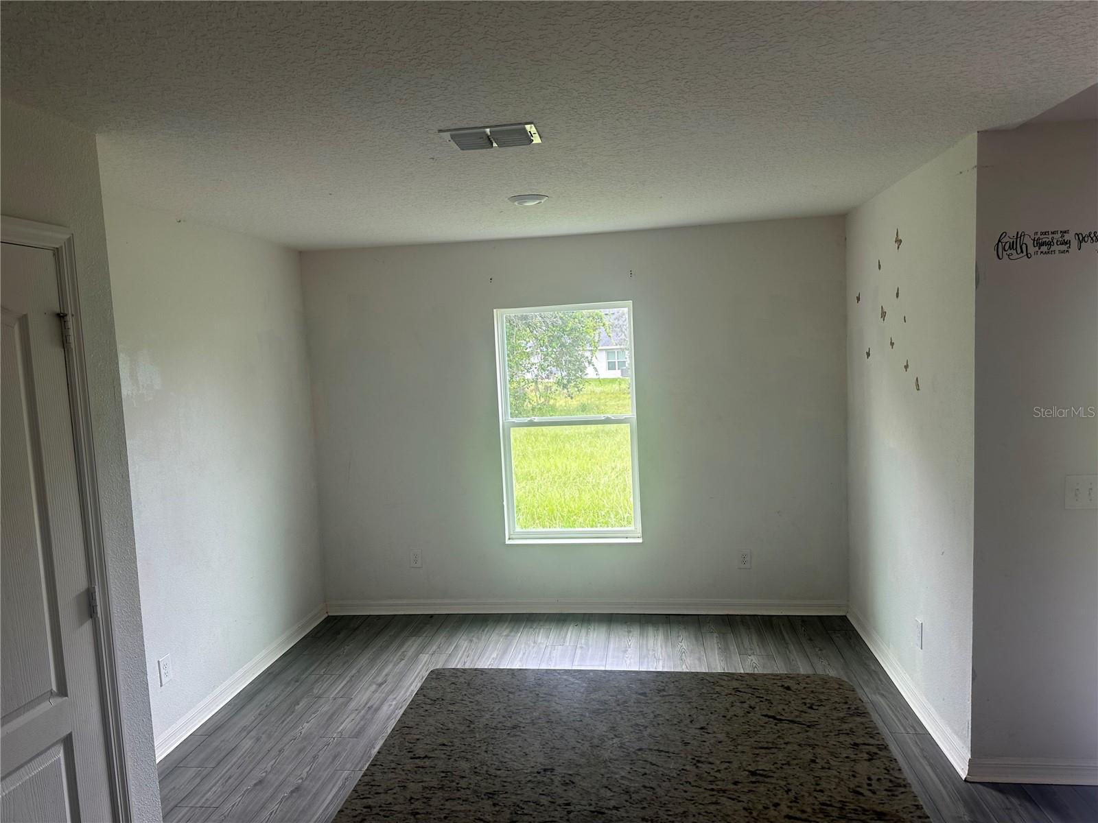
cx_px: 549
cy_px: 412
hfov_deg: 71.6
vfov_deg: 56.8
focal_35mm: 24
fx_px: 761
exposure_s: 1/121
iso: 80
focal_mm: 6.86
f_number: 1.78
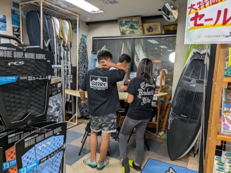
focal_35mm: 25
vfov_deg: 54.9
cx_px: 116
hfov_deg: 69.4
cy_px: 86
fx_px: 167
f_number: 1.89
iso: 207
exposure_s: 1/100
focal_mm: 5.43
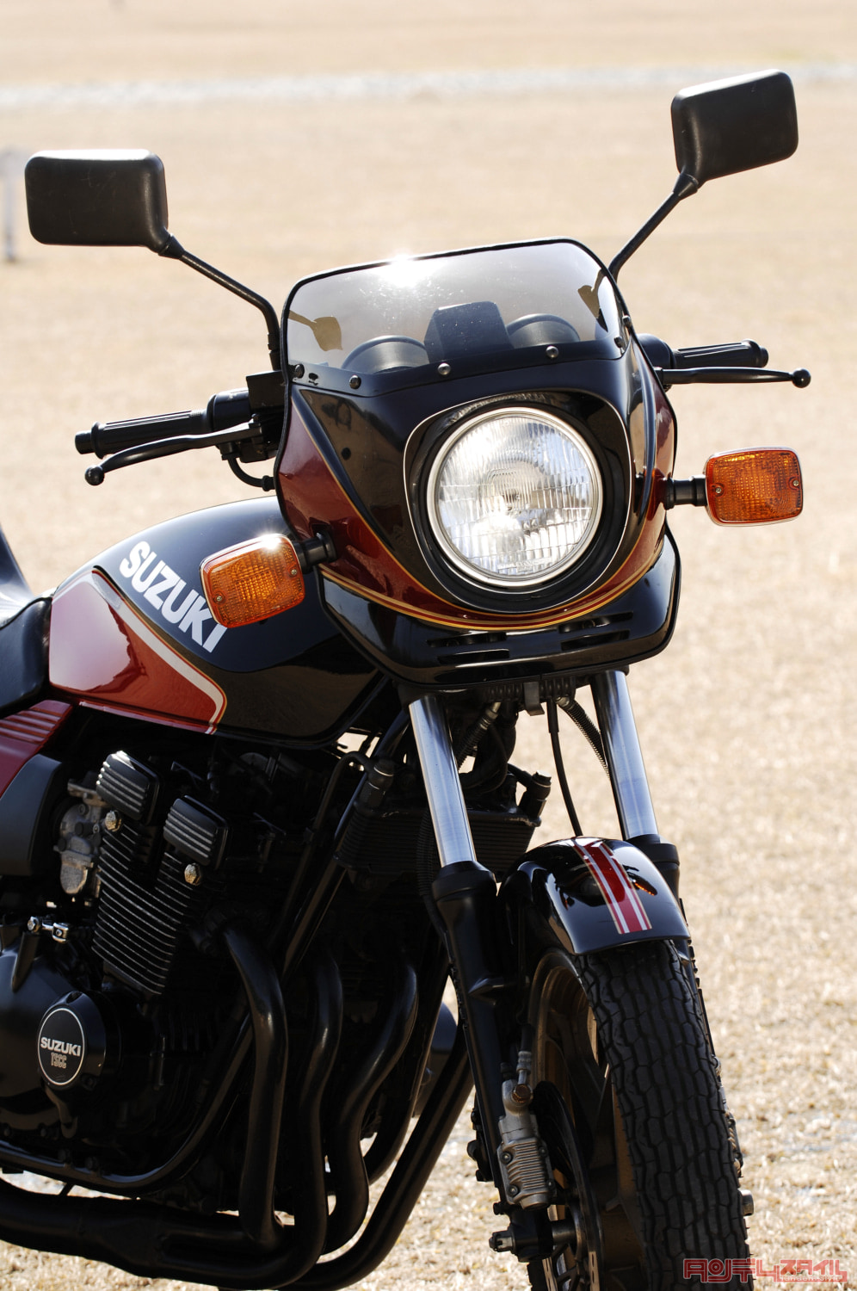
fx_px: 5478
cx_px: 428
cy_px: 646
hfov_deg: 8.9
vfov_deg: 13.4
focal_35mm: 153
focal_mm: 102
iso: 100
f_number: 5
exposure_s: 1/160
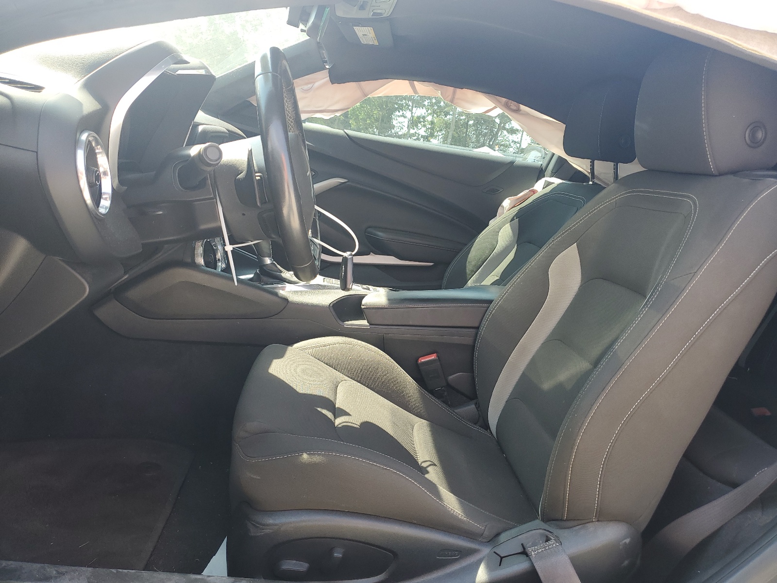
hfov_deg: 67.3
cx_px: 388
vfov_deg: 53.1
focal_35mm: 26
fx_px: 584
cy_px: 292
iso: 50
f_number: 1.5
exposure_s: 1/244
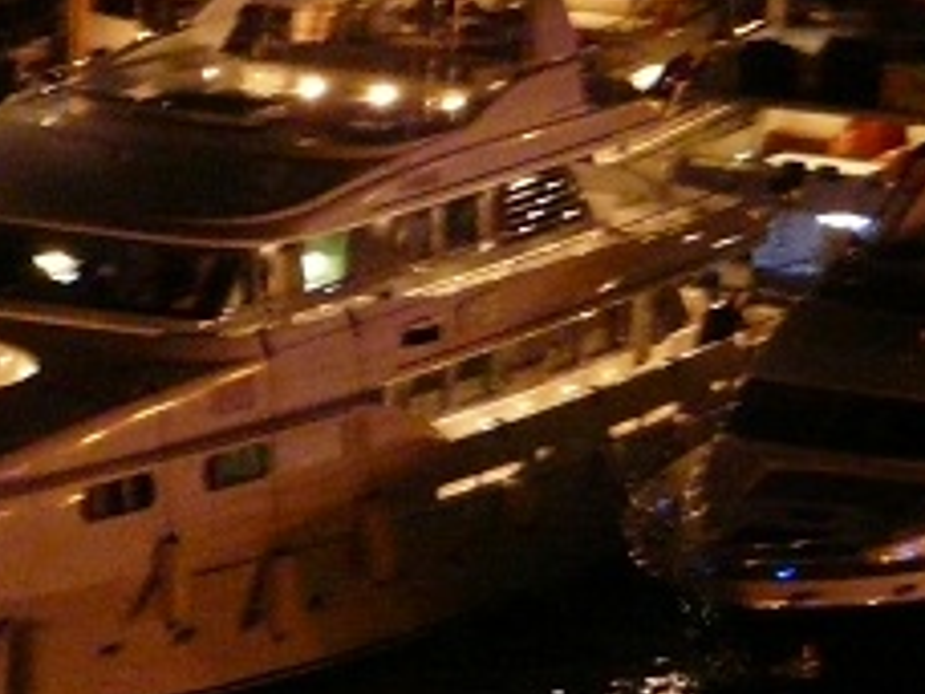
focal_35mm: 459
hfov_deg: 4.3
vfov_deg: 3.2
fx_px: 12265
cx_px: -446
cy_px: -280
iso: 800
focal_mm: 21.6
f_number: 3.6
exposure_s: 1/8
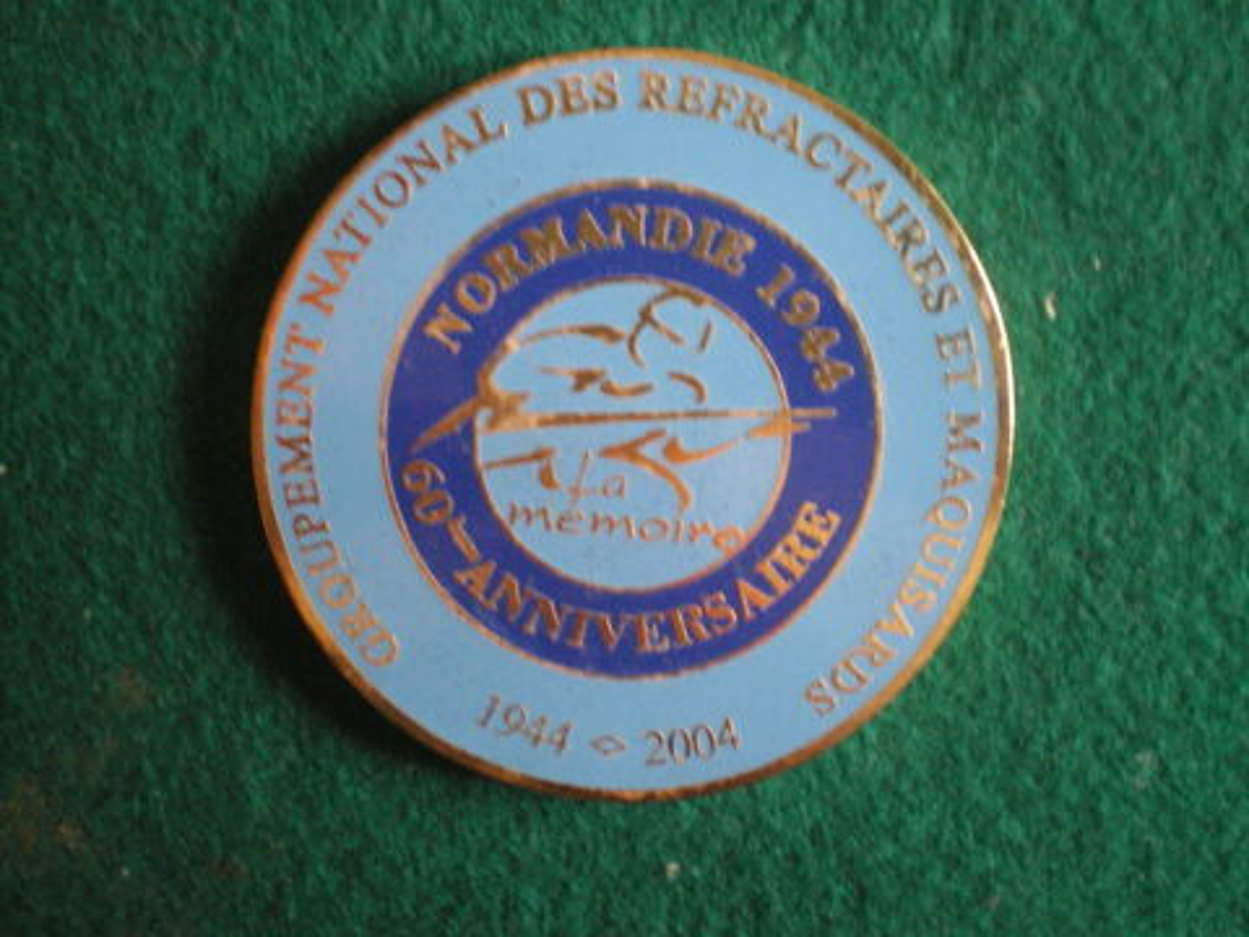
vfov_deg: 37.7
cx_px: 624
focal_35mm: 38
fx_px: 1371
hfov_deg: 49.0
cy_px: 468
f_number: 3.1
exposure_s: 1/4
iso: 400
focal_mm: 6.3
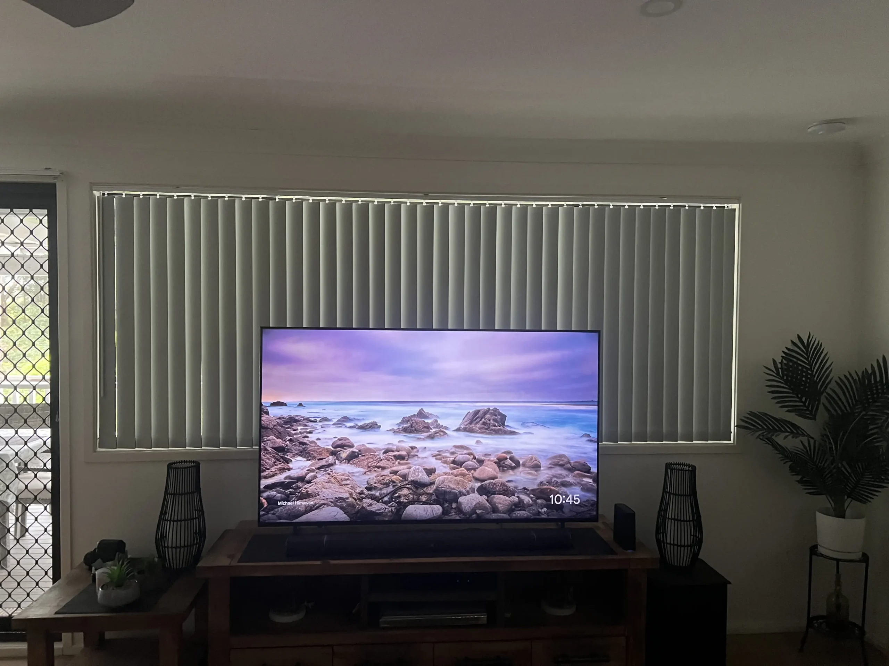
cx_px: 444
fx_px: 668
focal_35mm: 26
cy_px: 333
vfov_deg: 53.1
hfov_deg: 67.3
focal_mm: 5.7
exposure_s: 1/56
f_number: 1.5
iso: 500
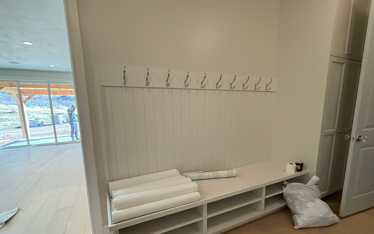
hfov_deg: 94.3
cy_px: 139
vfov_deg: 67.4
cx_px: 184
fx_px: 173
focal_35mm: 17
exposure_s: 1/120
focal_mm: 2.22
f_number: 2.2
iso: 400
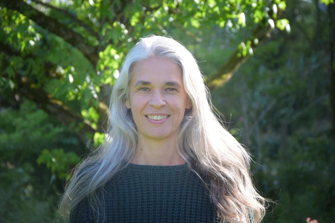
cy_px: 112
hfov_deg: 17.1
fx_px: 1117
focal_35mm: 120
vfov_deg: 11.4
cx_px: 168
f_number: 5.3
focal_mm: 80
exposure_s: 1/200
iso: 200
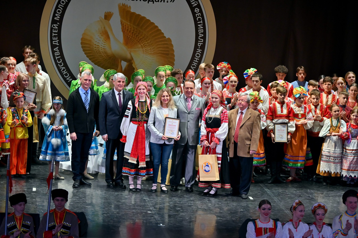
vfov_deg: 9.5
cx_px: 179
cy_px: 119
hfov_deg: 14.3
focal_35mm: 144
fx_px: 1432
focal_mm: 96
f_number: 5.6
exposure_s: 1/180
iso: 800
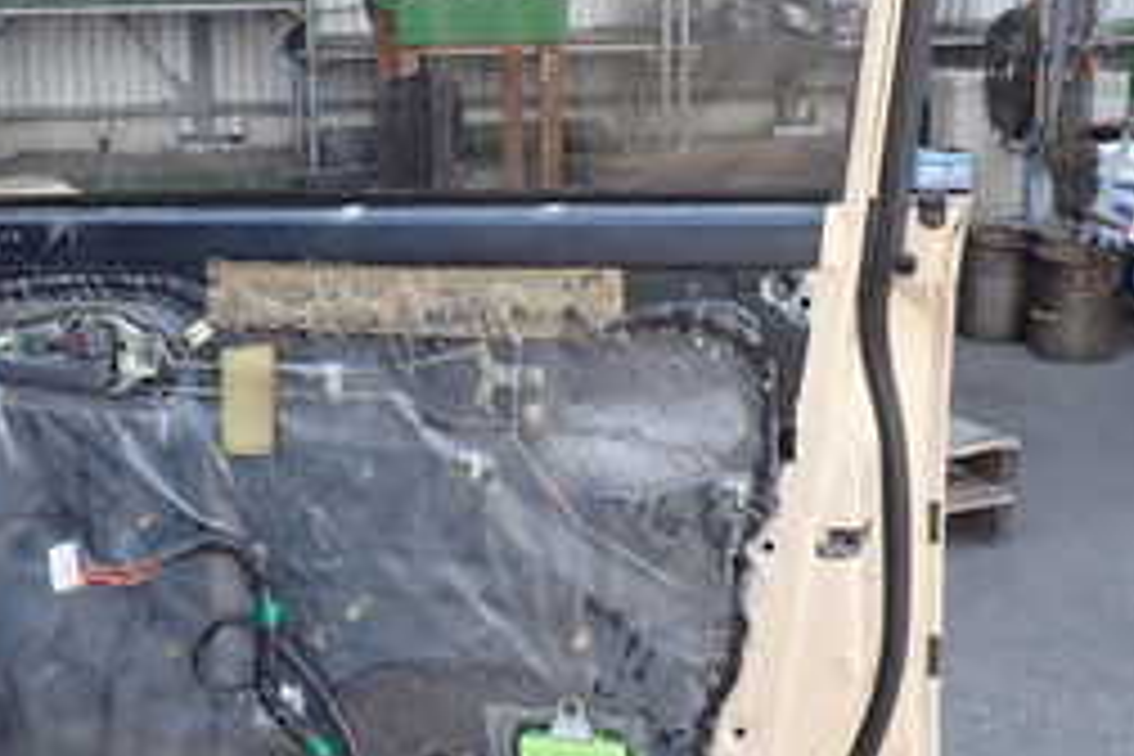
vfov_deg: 21.8
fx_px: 1953
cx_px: 432
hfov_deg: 32.2
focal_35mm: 62
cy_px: 266
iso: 100
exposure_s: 1/160
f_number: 2.8
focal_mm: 4.5
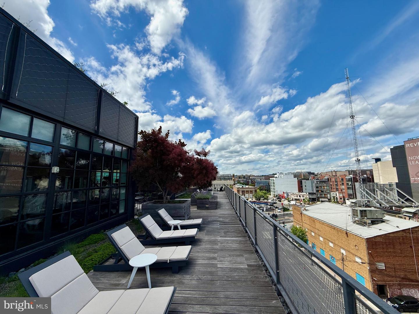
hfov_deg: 102.1
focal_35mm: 14
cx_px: 210
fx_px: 169
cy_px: 157
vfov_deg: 85.7
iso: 50
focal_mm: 2.22
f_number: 2.2
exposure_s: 1/3289
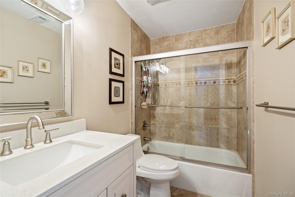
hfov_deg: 96.7
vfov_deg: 73.7
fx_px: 131
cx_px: 148
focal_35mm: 16
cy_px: 98
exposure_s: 1/10
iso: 1000
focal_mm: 16
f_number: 5.6
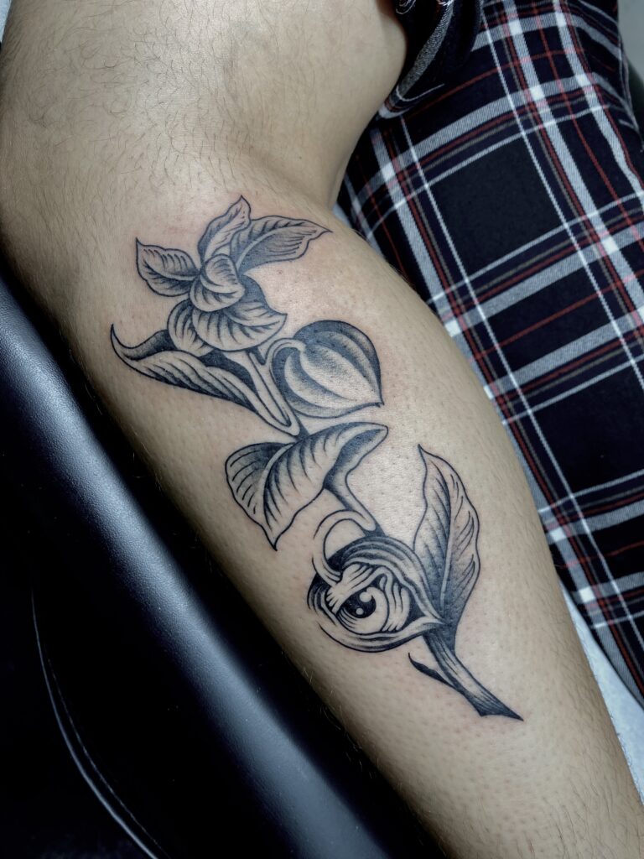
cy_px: 430
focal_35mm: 26
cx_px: 322
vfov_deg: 67.3
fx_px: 645
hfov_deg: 53.1
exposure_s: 1/100
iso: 40
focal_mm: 4.25
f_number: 1.8
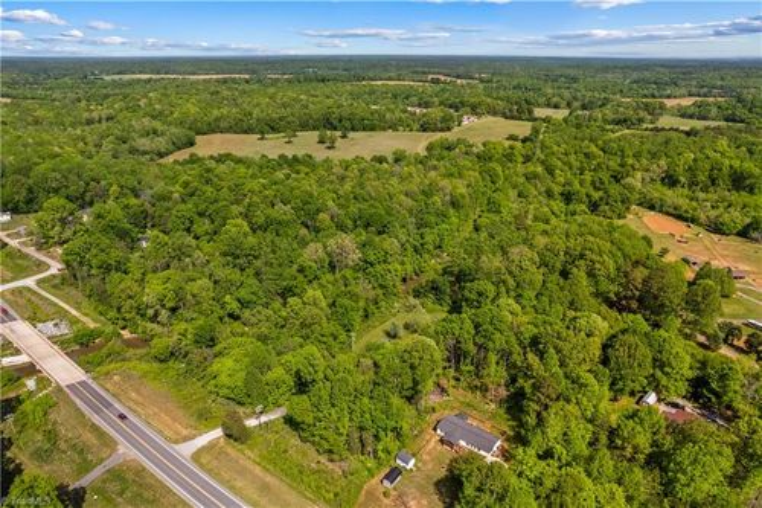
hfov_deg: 78.6
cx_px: 381
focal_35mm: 22
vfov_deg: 57.2
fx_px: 465
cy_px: 254
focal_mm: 8.38
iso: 400
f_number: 2.8
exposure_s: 1/4000
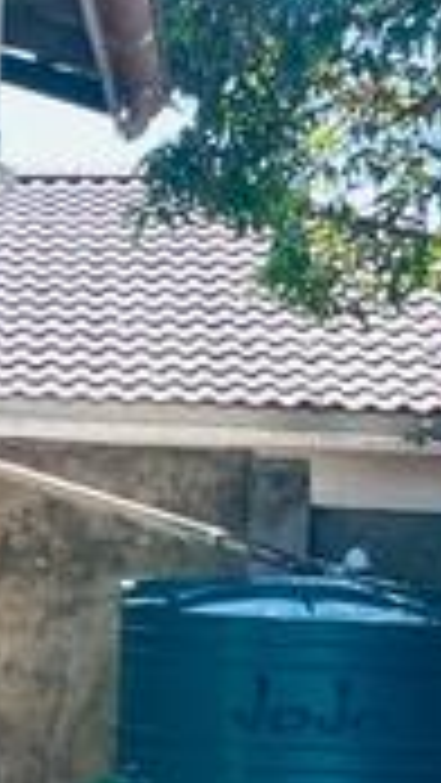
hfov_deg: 8.3
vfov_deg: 16.5
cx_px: -738
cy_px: 328
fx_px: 2700
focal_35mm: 130
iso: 50
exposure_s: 1/375
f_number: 1.6
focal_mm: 5.1
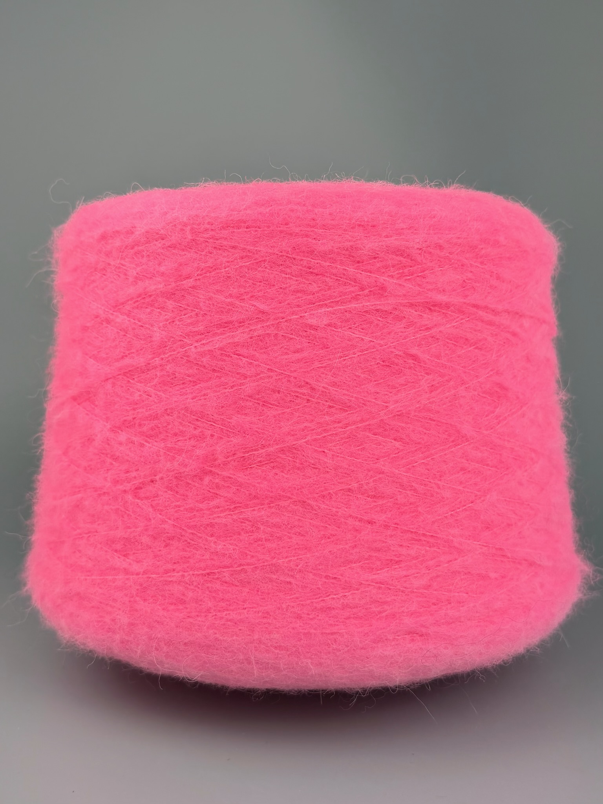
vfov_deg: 71.6
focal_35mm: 24
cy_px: 402
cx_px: 302
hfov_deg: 56.8
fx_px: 557
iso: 80
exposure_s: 1/909
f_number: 1.78
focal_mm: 6.76
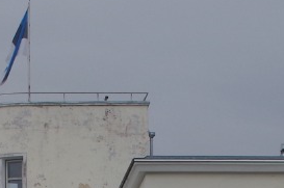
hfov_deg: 7.0
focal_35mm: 293
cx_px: 54
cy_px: 396
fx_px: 2307
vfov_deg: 4.6
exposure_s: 1/160
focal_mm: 33
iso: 200
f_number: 11
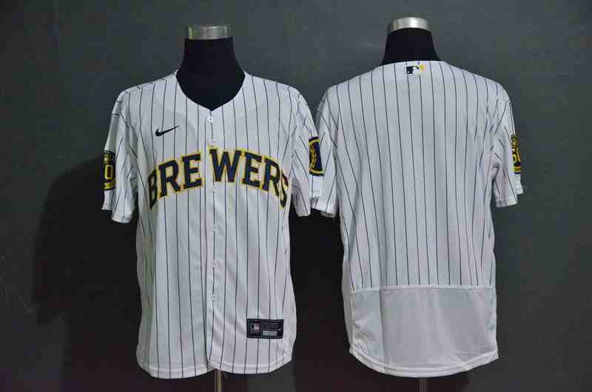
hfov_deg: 26.0
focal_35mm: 78
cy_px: 196
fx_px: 1280
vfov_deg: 17.4
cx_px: 296
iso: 4000
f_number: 4.8
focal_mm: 52
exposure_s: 1/60
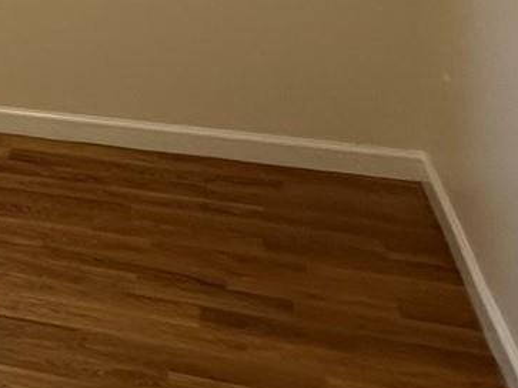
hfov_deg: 19.1
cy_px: -230
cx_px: -405
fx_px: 1182
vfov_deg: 16.6
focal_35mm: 79
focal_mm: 2.22
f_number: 2.2
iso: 160
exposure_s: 1/60
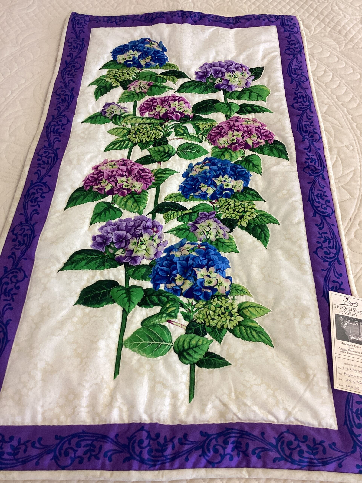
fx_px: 432
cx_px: 181
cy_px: 242
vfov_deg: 58.4
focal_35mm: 31
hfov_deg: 45.4
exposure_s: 1/50
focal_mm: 3.3
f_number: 2.4
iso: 64
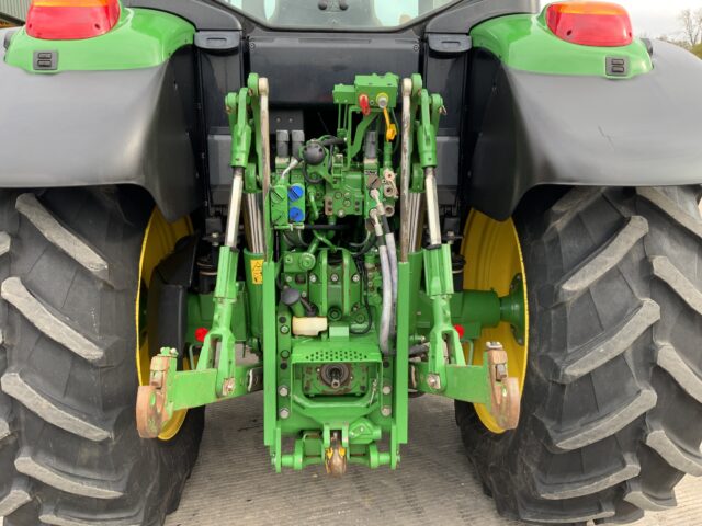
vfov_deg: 48.2
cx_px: 351
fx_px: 588
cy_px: 263
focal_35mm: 29
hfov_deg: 61.7
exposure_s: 1/122
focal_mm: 3
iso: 32
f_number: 1.8
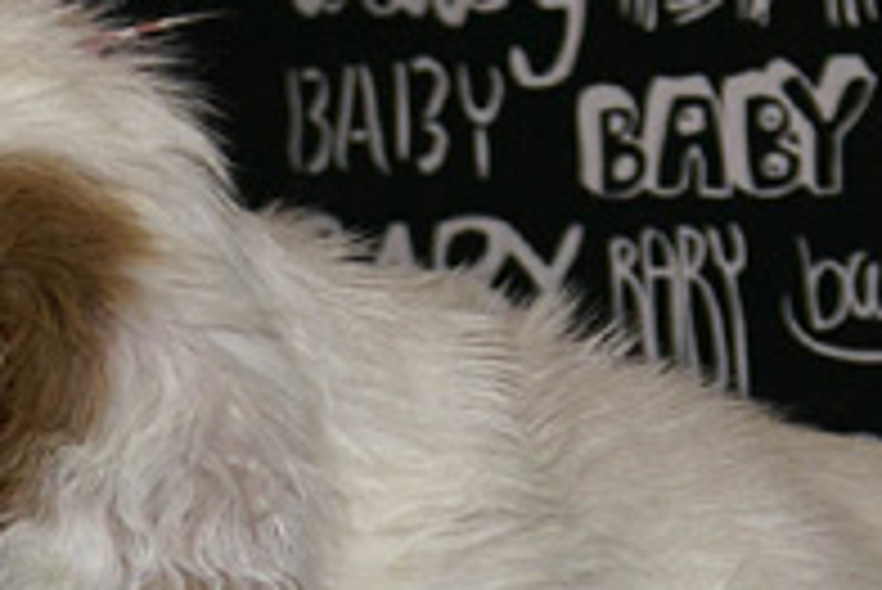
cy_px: 871
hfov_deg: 4.8
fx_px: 10493
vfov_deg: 3.2
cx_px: 634
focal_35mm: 428
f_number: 5.6
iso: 400
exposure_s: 1/125
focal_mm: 70
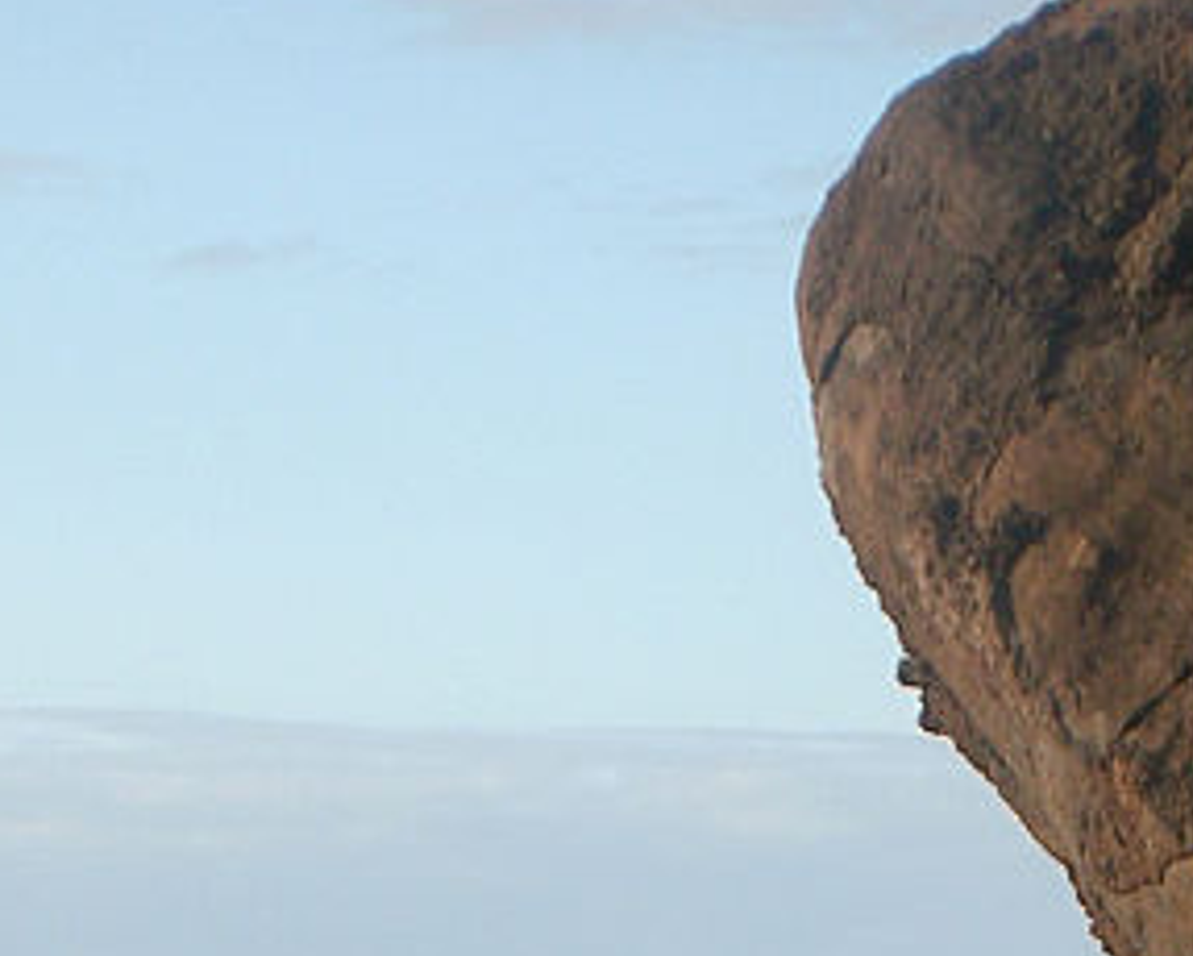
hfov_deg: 6.2
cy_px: 1550
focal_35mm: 312
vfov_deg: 4.9
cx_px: 1154
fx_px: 11024
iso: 50
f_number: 4.9
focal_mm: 16.8
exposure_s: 1/200
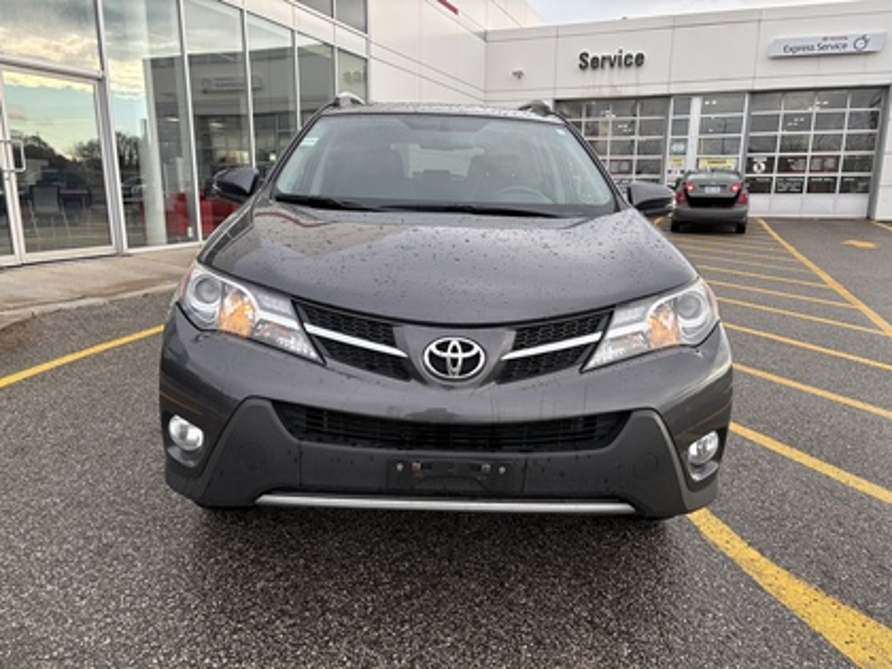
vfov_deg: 53.1
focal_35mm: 26
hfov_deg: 67.3
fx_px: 670
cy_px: 334
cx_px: 446
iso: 50
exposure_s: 1/393
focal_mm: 5.96
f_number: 1.6
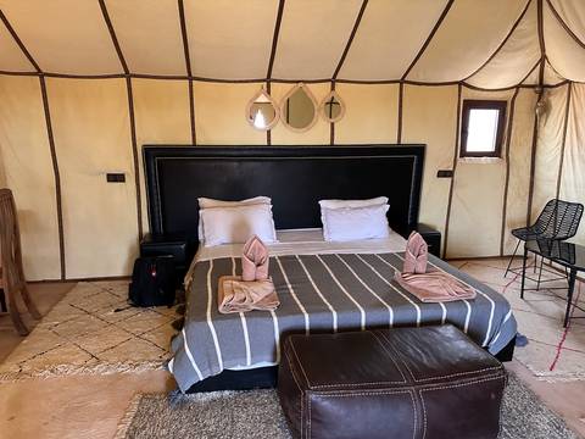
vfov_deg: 56.8
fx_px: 406
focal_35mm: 24
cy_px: 220
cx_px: 292
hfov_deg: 71.6
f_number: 1.78
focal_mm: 6.86
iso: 1000
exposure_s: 1/46
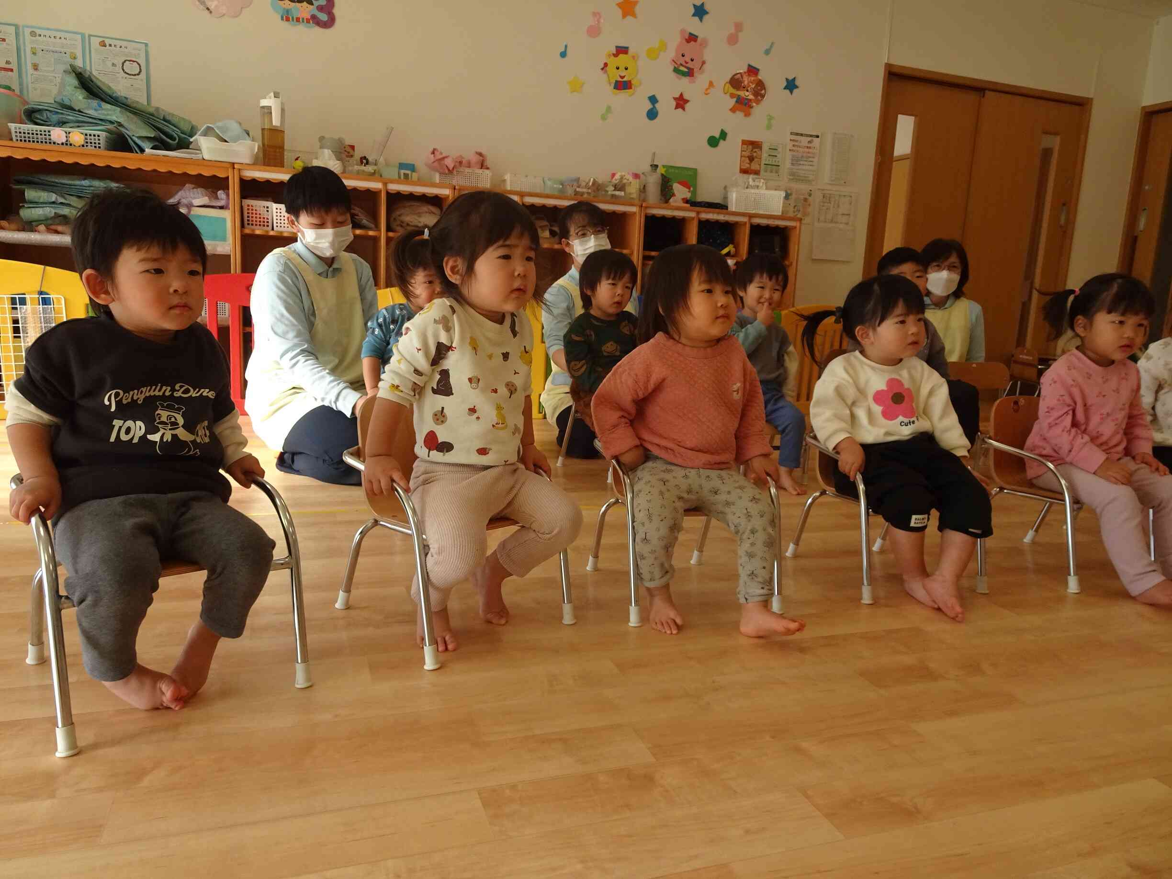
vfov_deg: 56.8
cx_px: 586
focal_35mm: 24
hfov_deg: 71.6
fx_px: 813
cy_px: 440
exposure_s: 1/250
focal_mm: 4.1
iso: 160
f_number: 3.5
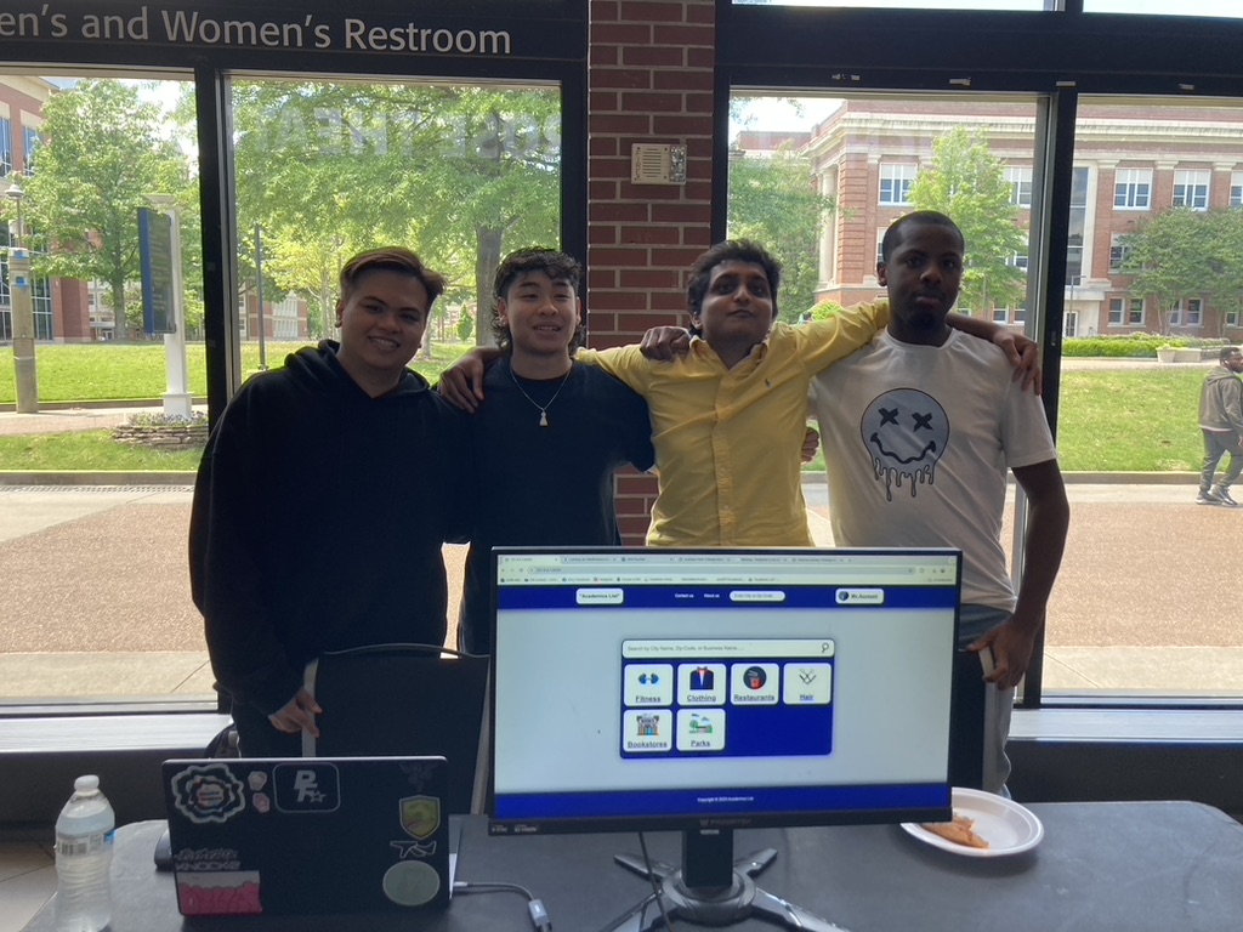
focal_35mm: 28
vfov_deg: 49.7
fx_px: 1005
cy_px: 466
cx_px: 622
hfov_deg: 63.4
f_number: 1.8
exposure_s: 1/120
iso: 40
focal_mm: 3.99
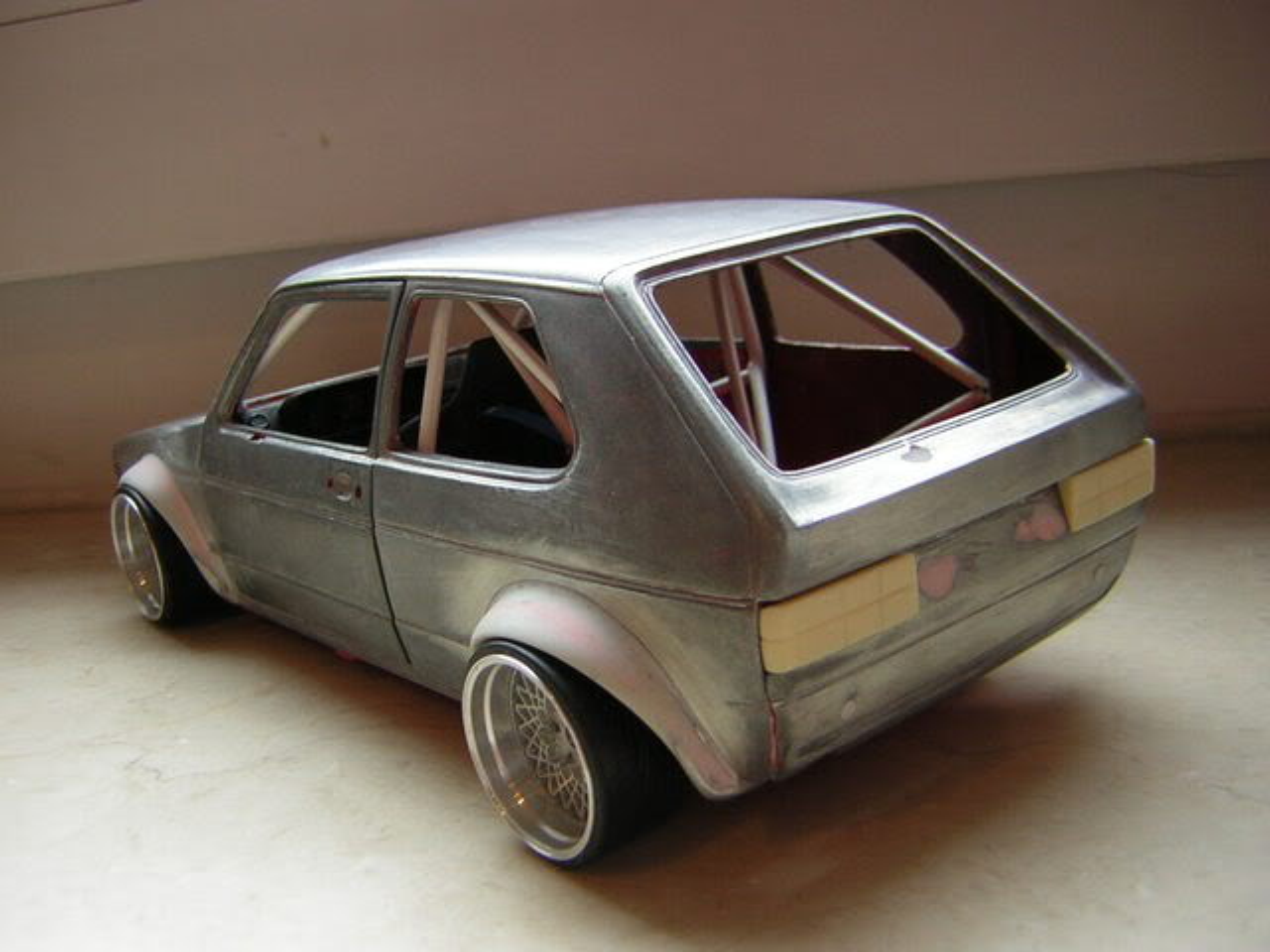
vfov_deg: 39.7
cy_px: 476
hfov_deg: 51.4
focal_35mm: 36
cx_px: 635
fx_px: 1321
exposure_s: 1/17
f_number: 2.6
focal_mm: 4.7
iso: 50
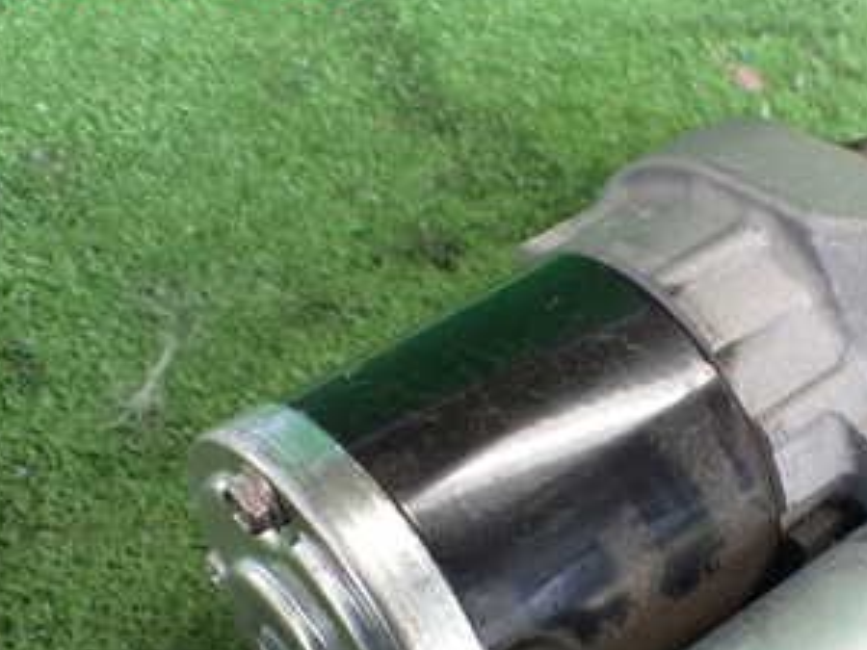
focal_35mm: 60
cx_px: 685
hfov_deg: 31.4
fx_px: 1503
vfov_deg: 23.8
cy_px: 572
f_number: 2.3
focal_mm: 5.4
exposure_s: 1/125
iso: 800
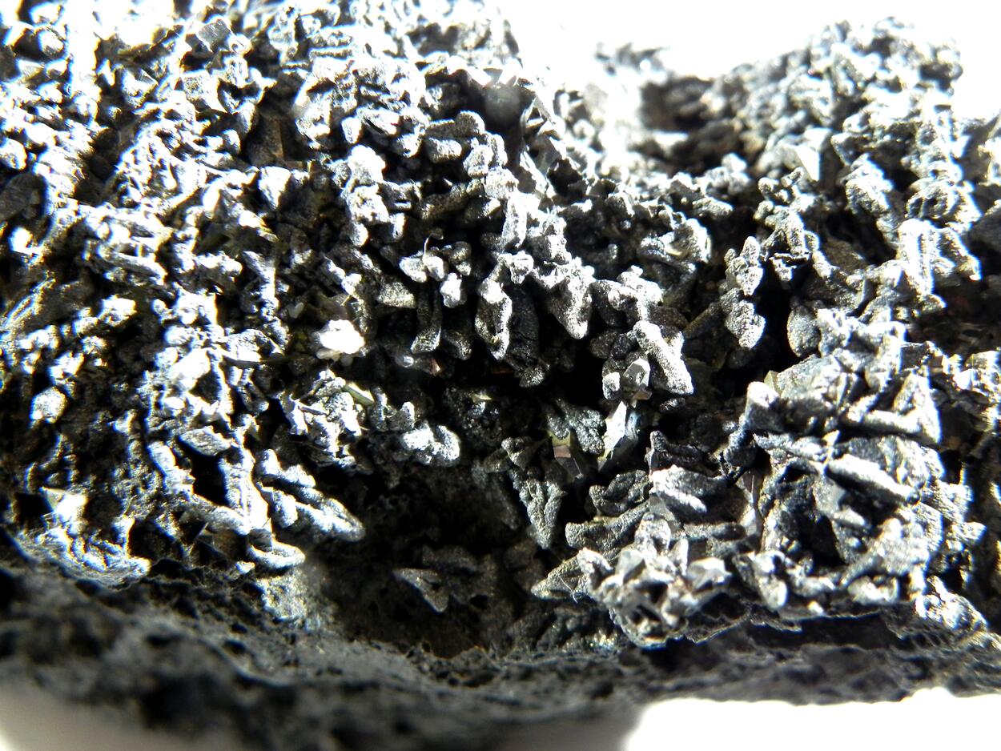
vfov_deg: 28.0
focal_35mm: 52
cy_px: 376
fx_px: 1504
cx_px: 500
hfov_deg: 36.8
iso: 400
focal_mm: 9.2
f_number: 3.5
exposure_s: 1/25.2
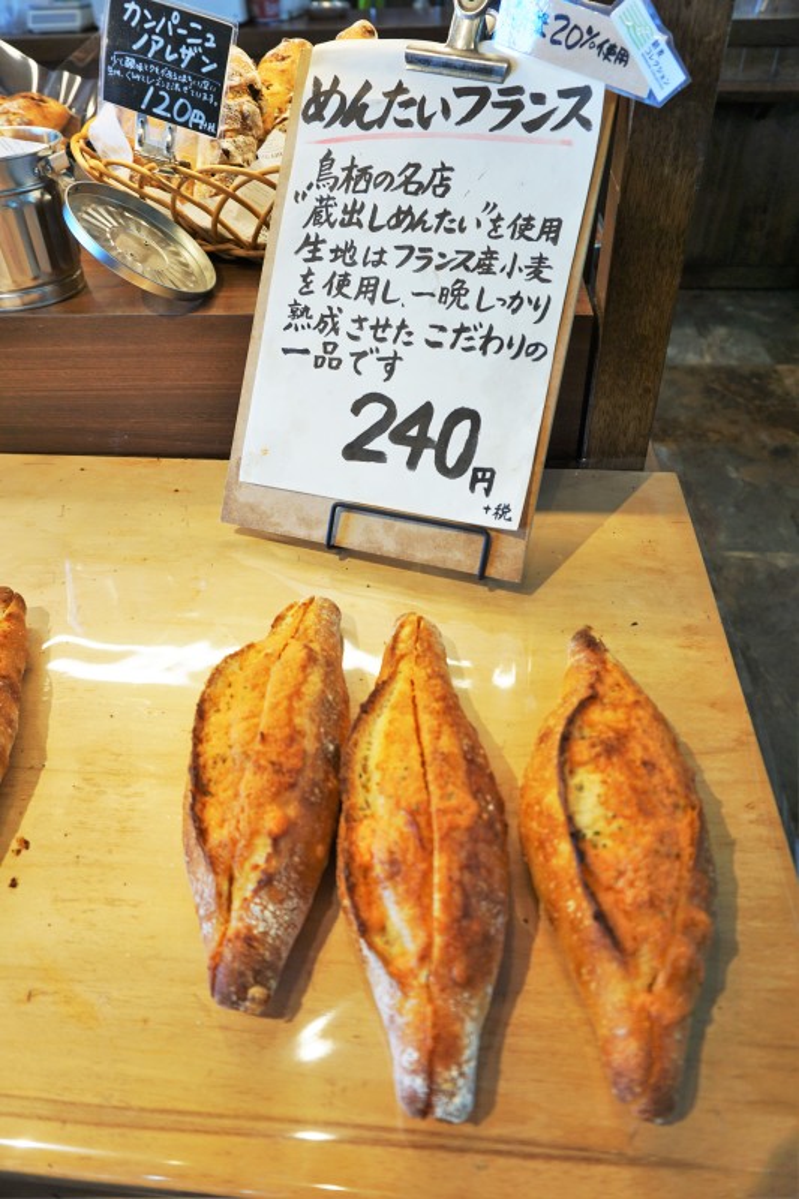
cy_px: 600
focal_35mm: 24
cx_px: 400
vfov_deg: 73.8
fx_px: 799
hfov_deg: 53.1
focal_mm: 16
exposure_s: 1/60
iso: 100
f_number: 4
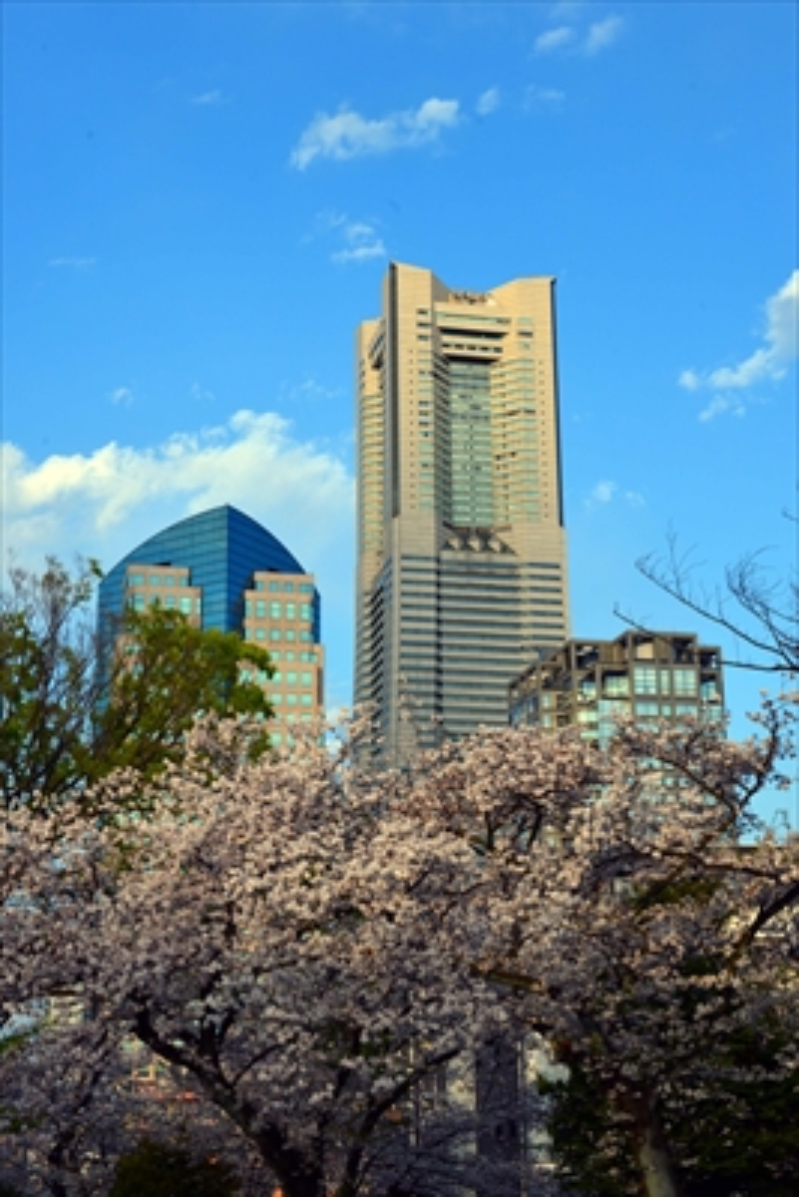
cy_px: 598
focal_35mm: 50
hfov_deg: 27.0
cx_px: 400
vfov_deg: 39.6
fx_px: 1663
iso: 400
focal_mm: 50
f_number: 11
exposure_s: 1/500
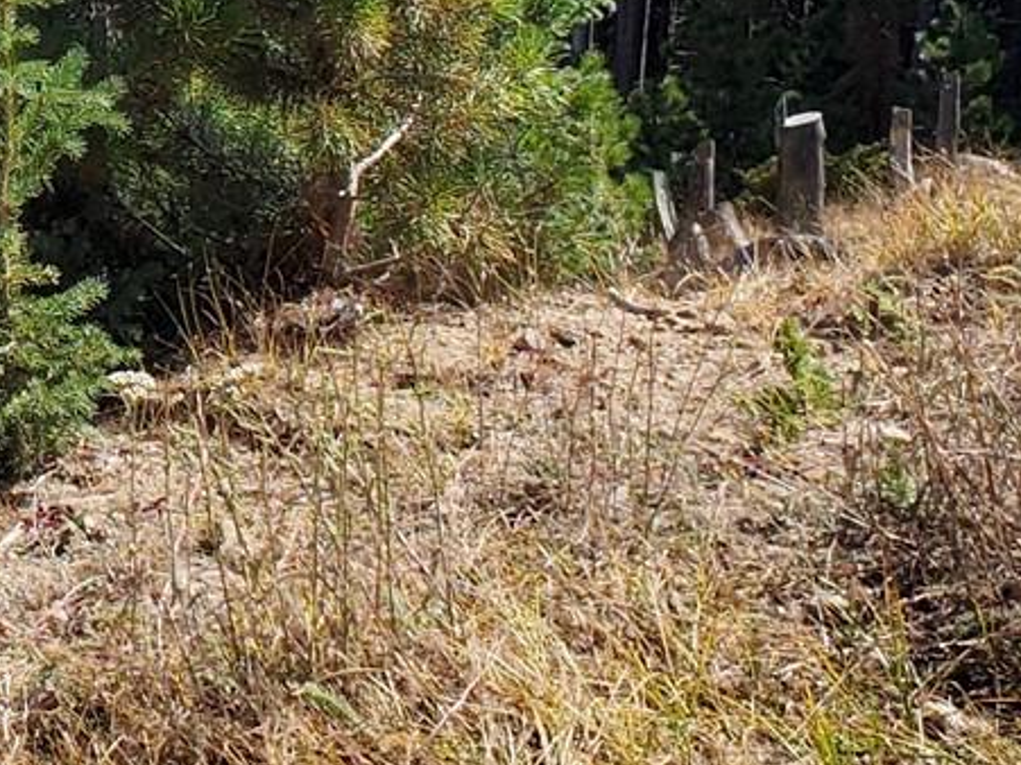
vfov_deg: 11.8
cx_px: -498
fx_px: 3479
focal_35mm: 118
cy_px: -487
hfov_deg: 15.4
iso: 50
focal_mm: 4.3
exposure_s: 1/1239
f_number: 2.4
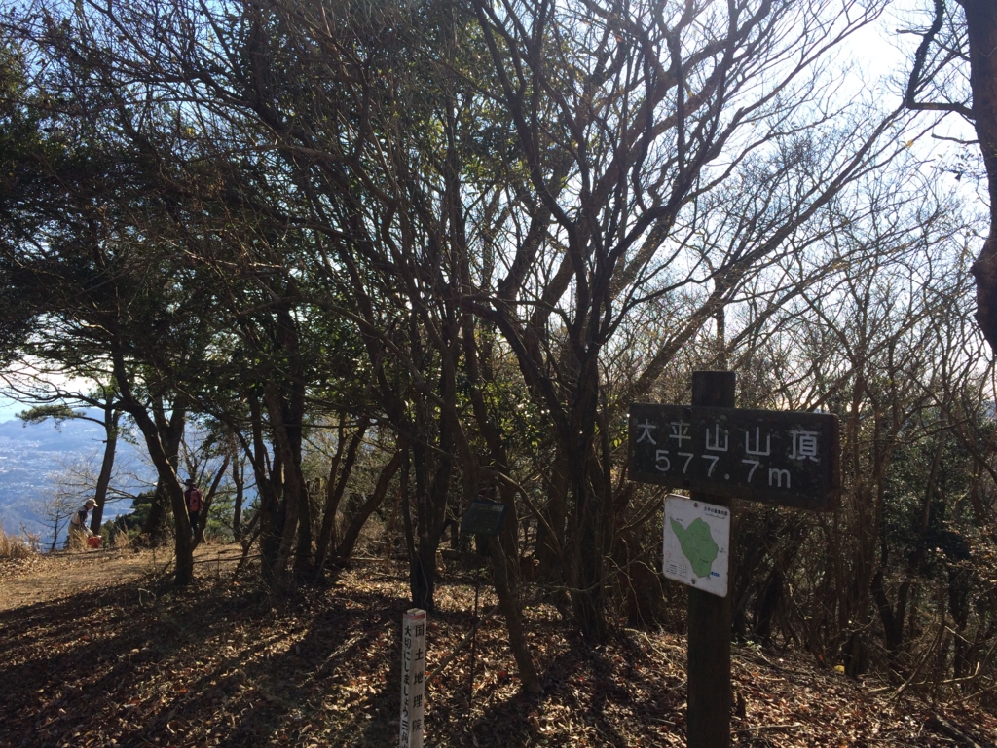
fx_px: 835
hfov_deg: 61.7
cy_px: 374
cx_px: 498
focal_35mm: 29
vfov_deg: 48.2
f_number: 2.2
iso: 32
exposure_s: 1/820
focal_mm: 4.15
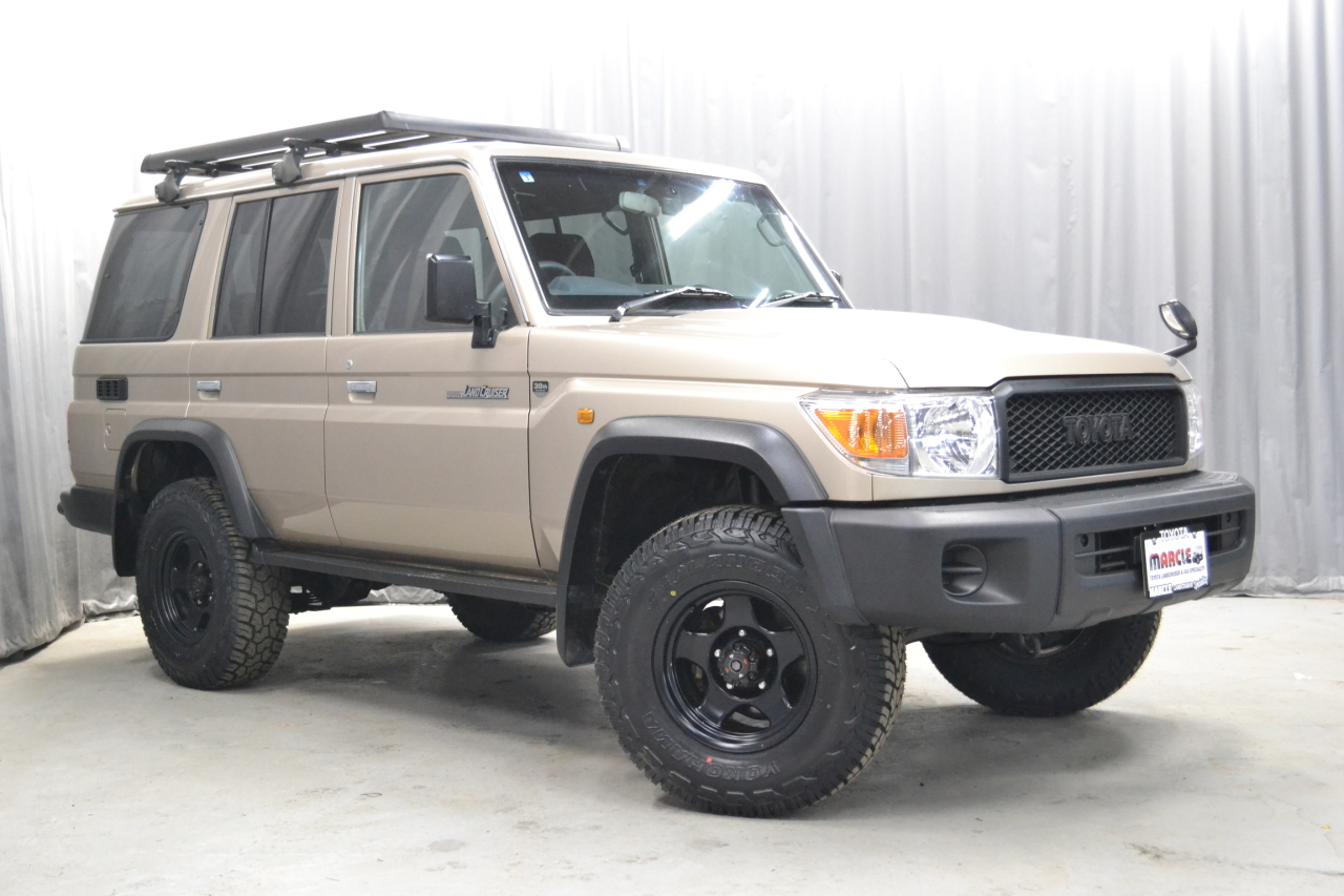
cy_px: 448
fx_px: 1624
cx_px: 672
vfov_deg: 30.8
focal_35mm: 44
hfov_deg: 45.0
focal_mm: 29
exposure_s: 1/40
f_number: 5
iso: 3200
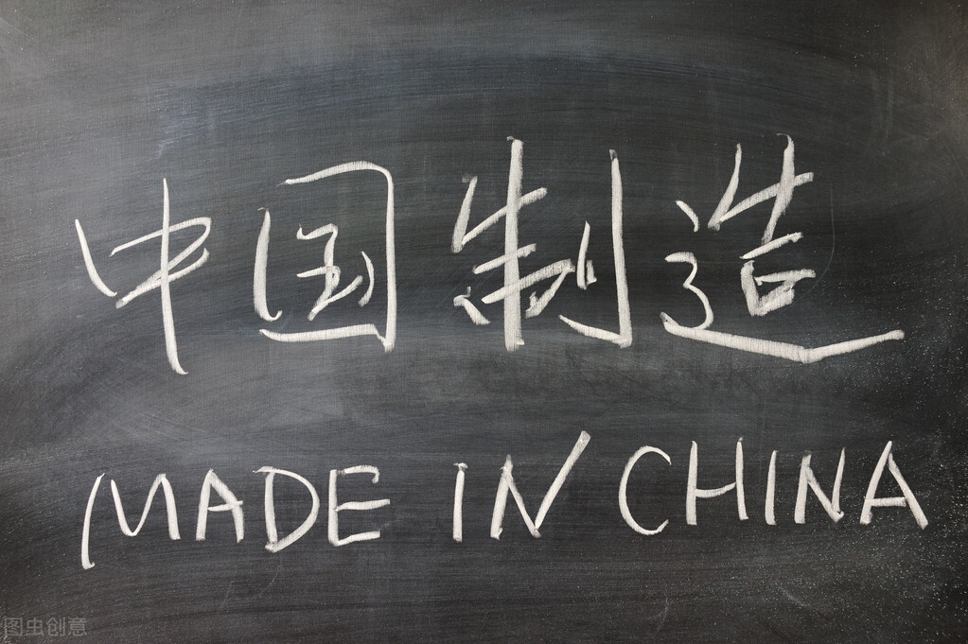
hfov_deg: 58.7
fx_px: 860
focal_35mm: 32
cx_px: 484
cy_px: 322
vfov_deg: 41.1
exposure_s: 1/1.3
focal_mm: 32
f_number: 8
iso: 200
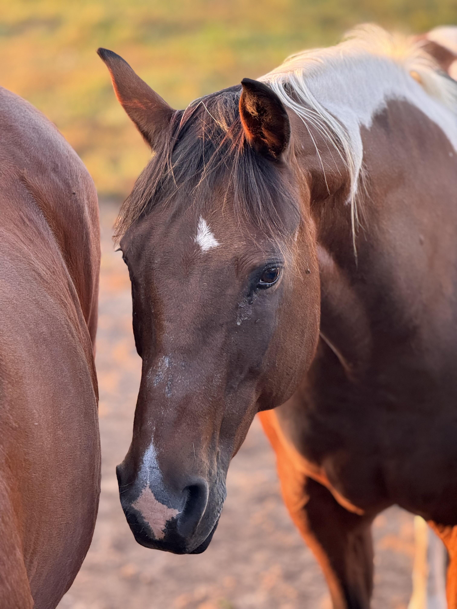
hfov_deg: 12.3
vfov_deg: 16.4
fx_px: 2112
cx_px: 228
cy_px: 304
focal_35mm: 120
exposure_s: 1/99
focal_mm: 15.66
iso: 160
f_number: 2.8
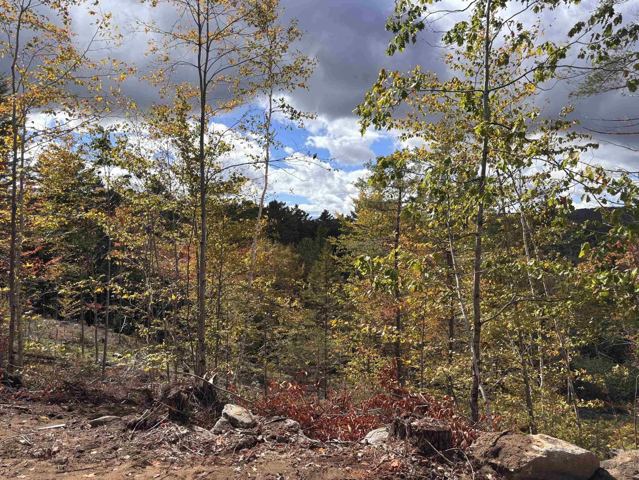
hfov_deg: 67.3
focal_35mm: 26
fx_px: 480
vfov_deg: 53.1
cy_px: 240
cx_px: 320
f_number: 1.6
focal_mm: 5.96
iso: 50
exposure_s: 1/3205
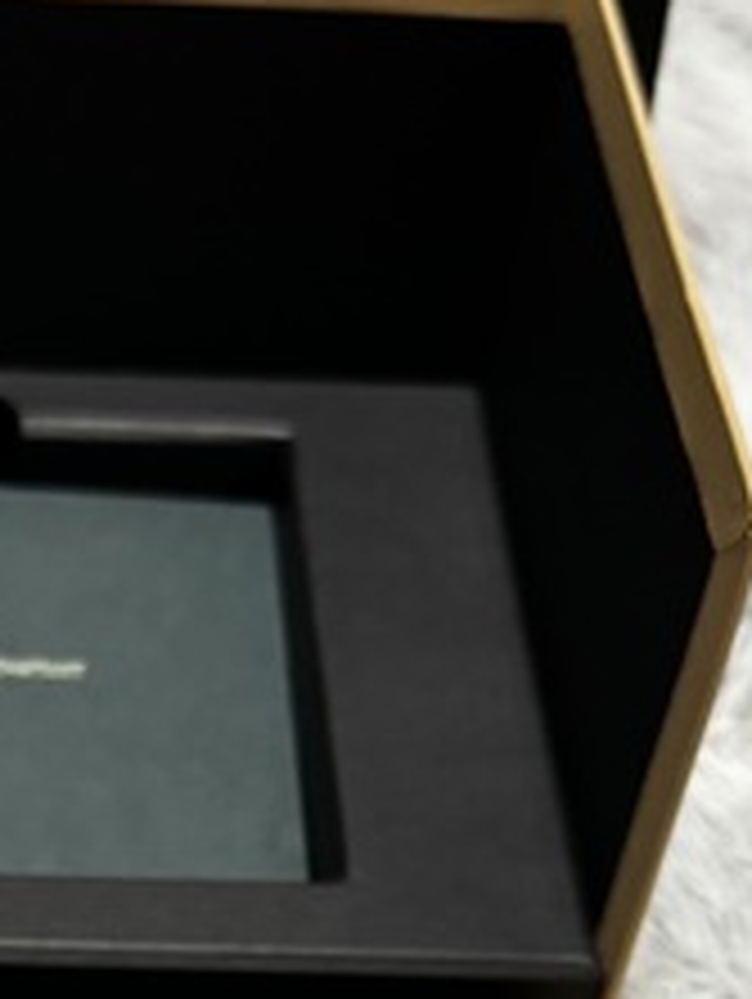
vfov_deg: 22.4
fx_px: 2342
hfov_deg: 17.7
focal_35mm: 81
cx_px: -52
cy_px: 1161
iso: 800
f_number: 1.78
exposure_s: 1/43
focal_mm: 6.76
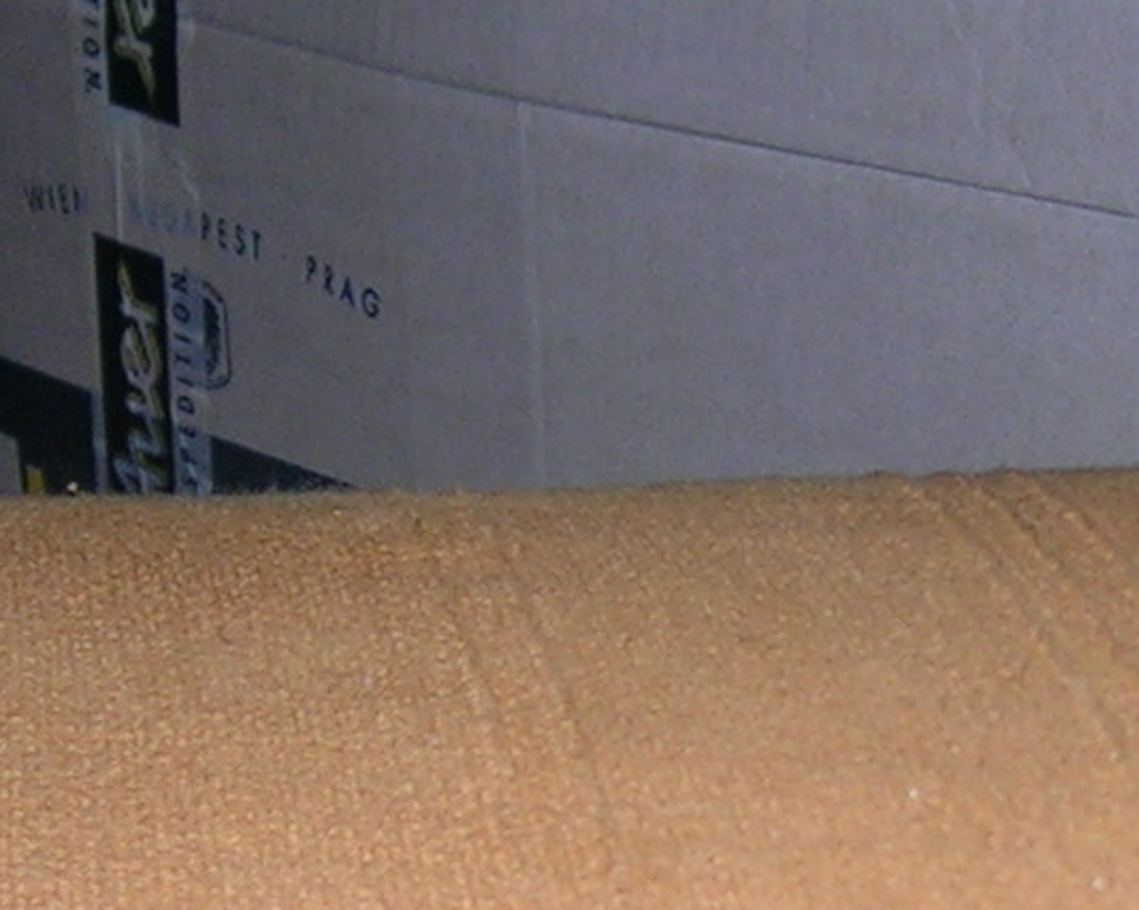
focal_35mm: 131
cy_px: 686
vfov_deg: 11.7
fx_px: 4415
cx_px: 981
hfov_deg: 14.6
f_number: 2.8
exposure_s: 1/60.1
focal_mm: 5.4
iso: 50
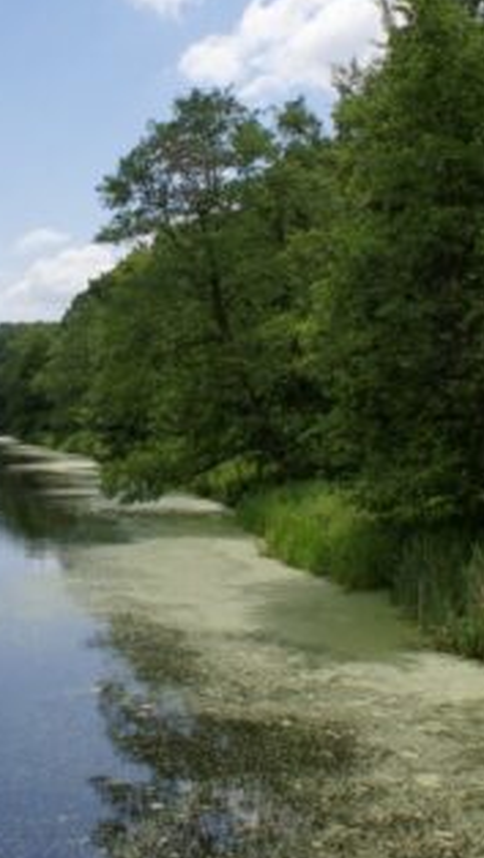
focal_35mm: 54
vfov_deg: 38.4
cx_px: 145
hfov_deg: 22.1
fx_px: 1230
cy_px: 365
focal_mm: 18
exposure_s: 1/320
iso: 100
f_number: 10
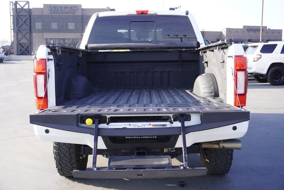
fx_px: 367
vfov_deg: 29.0
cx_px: 142
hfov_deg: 42.3
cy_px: 95
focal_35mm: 46
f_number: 6.3
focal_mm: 31
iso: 100
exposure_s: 1/80
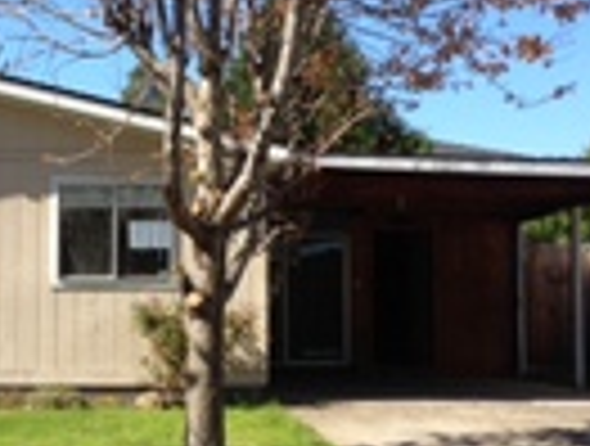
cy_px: 234
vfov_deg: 17.1
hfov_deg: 22.1
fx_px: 1487
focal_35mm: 87
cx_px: 117
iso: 50
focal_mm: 4.13
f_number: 2.4
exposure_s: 1/935
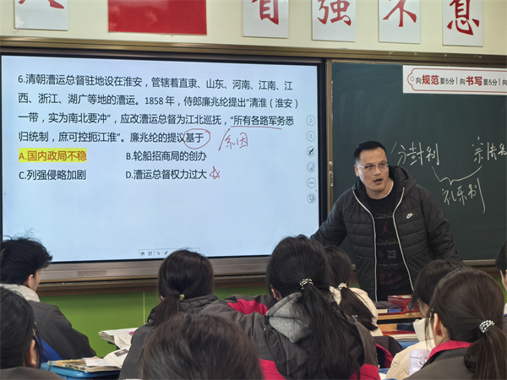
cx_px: 254
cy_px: 190
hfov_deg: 18.9
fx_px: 1523
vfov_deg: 14.2
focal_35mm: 104
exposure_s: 1/50
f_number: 3
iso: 320
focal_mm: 14.6
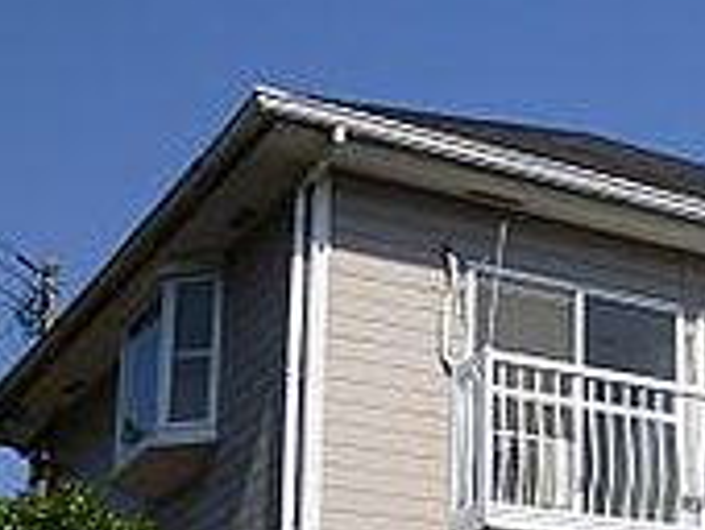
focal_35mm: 88
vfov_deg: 16.4
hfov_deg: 18.1
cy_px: 567
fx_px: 1795
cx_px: 1236
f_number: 5
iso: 80
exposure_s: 1/500
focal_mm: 4.5
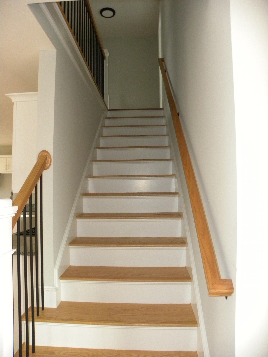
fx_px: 268
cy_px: 178
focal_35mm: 26
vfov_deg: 67.3
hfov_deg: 53.1
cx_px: 134
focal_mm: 4.6
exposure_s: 1/30
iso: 400
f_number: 2.8
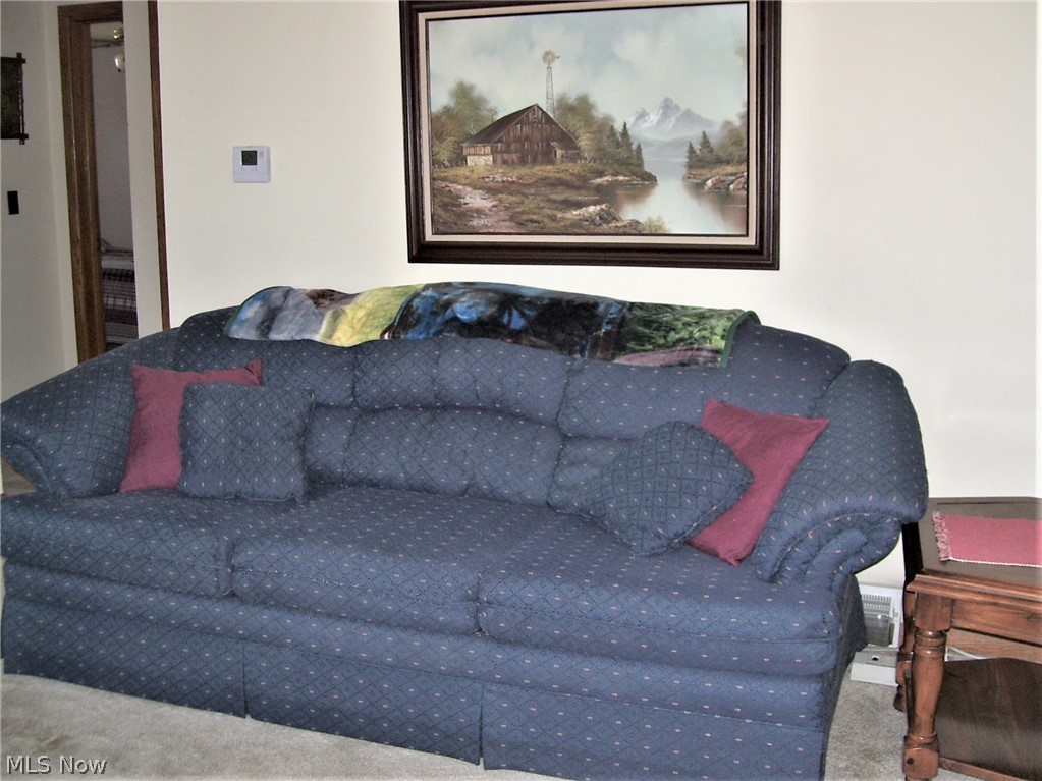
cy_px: 390
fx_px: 1084
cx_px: 521
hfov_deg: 51.4
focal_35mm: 36
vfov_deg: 39.6
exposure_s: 1/60
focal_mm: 6
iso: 80
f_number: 2.7
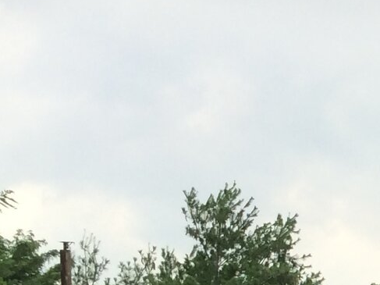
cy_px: 534
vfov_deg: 9.1
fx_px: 1690
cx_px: 787
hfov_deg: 11.4
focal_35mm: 154
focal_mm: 4.12
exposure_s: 1/313
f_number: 2.2
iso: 32
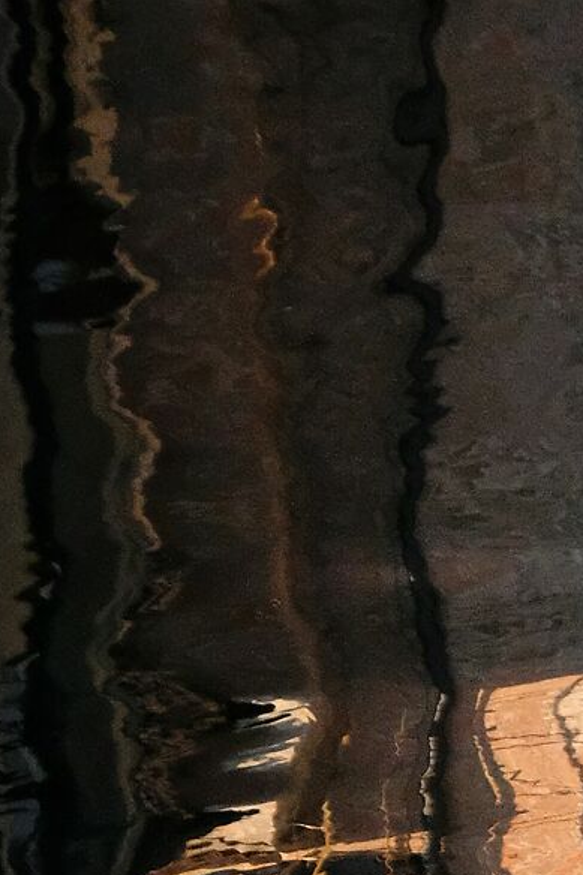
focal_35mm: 341
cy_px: 1220
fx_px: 8288
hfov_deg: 4.0
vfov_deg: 6.0
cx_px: 949
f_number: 8
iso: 10000
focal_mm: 55
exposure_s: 1/1000
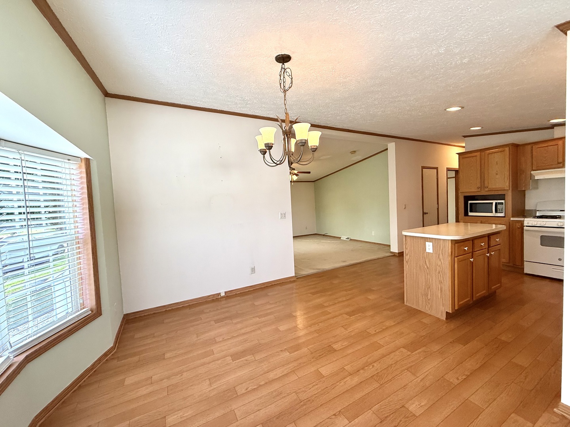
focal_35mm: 14
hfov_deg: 102.1
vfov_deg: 85.7
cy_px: 214
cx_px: 285
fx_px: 231
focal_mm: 2.22
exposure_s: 1/120
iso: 125
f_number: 2.2
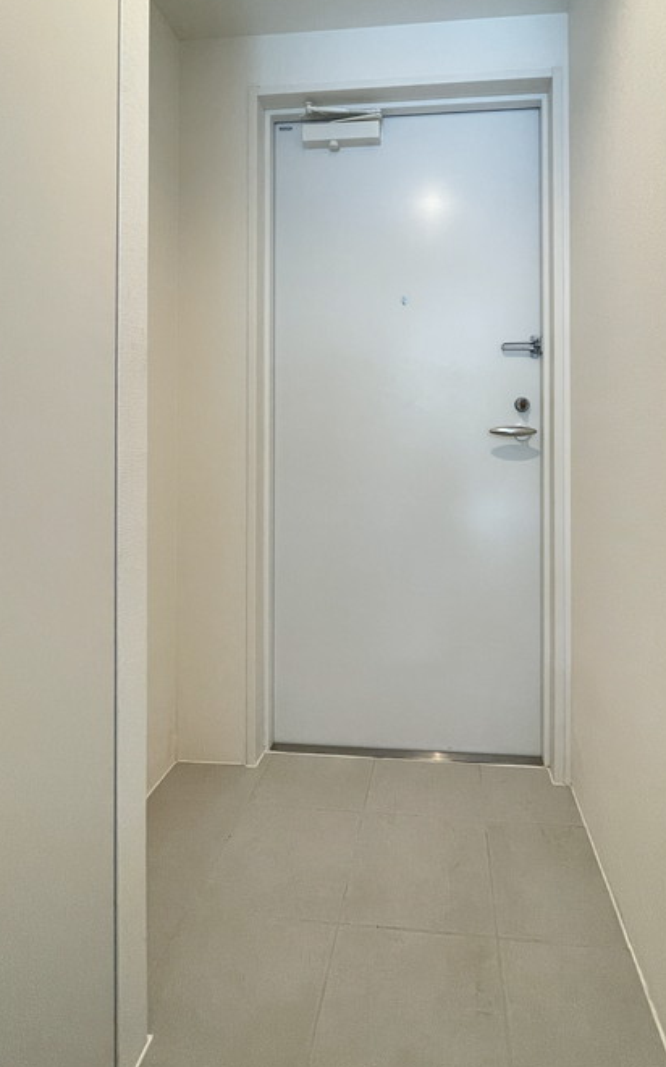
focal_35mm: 18
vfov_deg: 90.2
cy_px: 441
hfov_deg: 64.4
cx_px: 396
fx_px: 523
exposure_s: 1/50
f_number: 2.4
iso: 200
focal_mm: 1.55
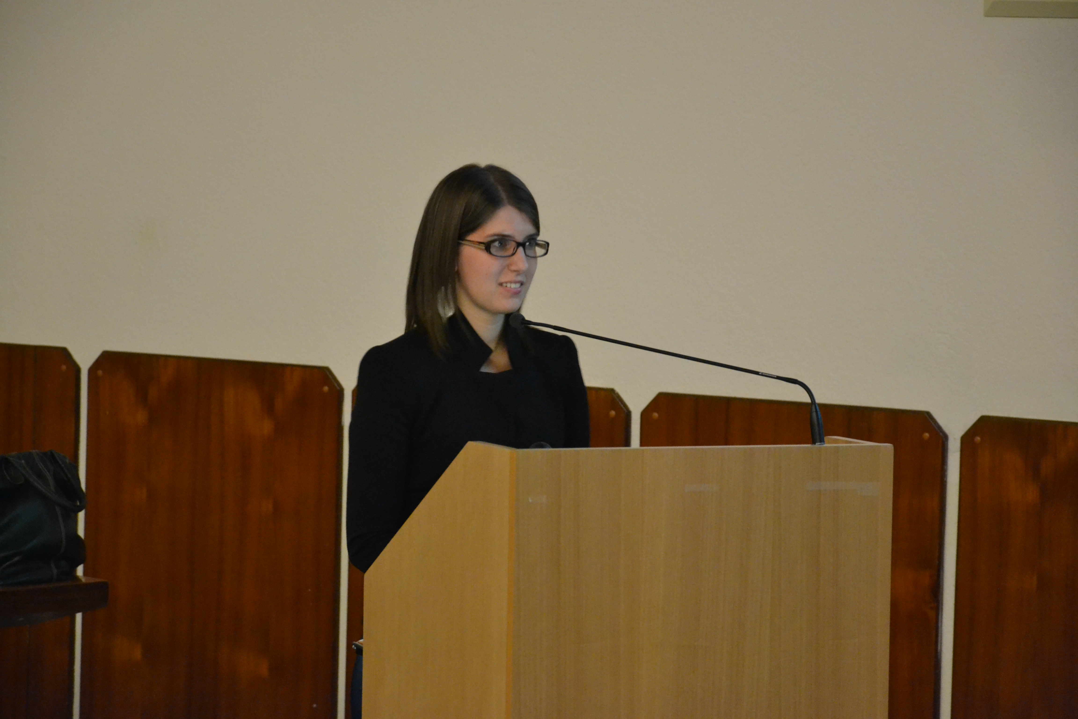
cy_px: 360
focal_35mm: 158
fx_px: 4716
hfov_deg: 13.0
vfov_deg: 8.7
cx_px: 539
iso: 3200
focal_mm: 105
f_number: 5.6
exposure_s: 1/13
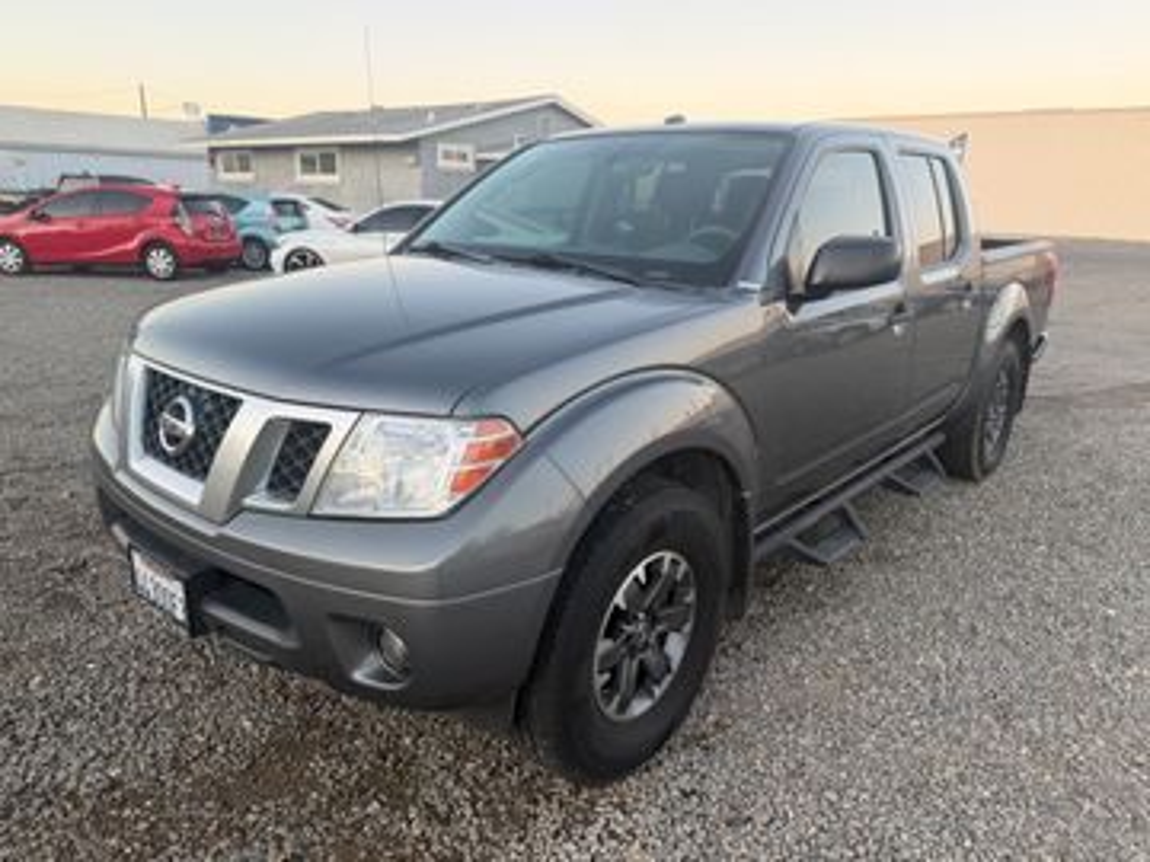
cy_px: 431
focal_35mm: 24
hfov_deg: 71.6
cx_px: 575
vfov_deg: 56.8
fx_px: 797
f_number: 1.78
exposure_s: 1/140
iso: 100
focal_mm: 6.76
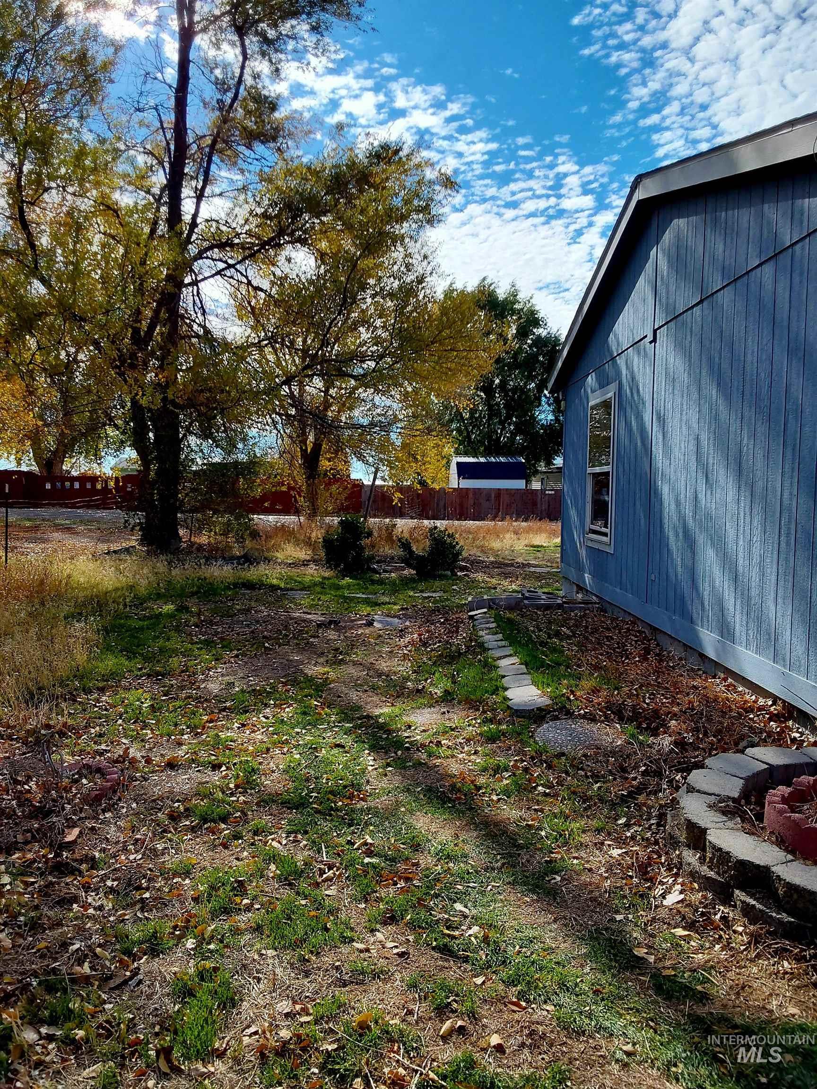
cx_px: 408
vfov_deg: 63.4
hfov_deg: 49.7
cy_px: 544
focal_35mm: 28
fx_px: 881
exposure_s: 1/1667
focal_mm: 2.91
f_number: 1.9
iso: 50
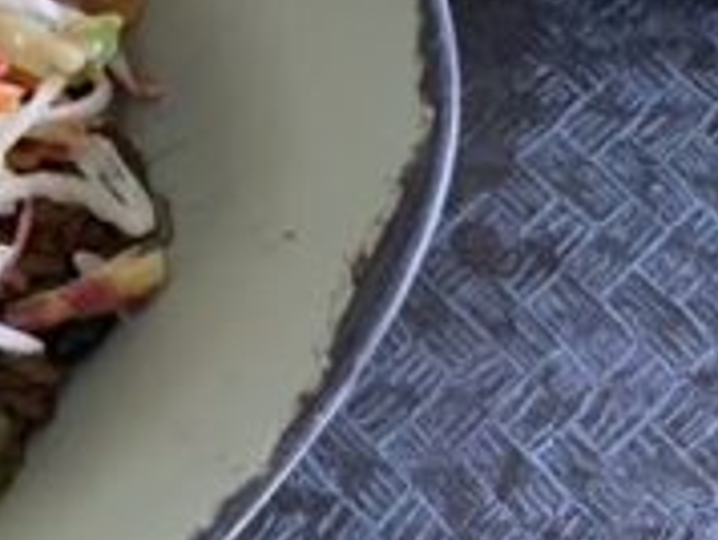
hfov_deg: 19.2
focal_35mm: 102
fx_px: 2119
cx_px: 270
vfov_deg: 14.1
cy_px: -103
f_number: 1.8
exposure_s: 1/79
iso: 125
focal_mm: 4.25
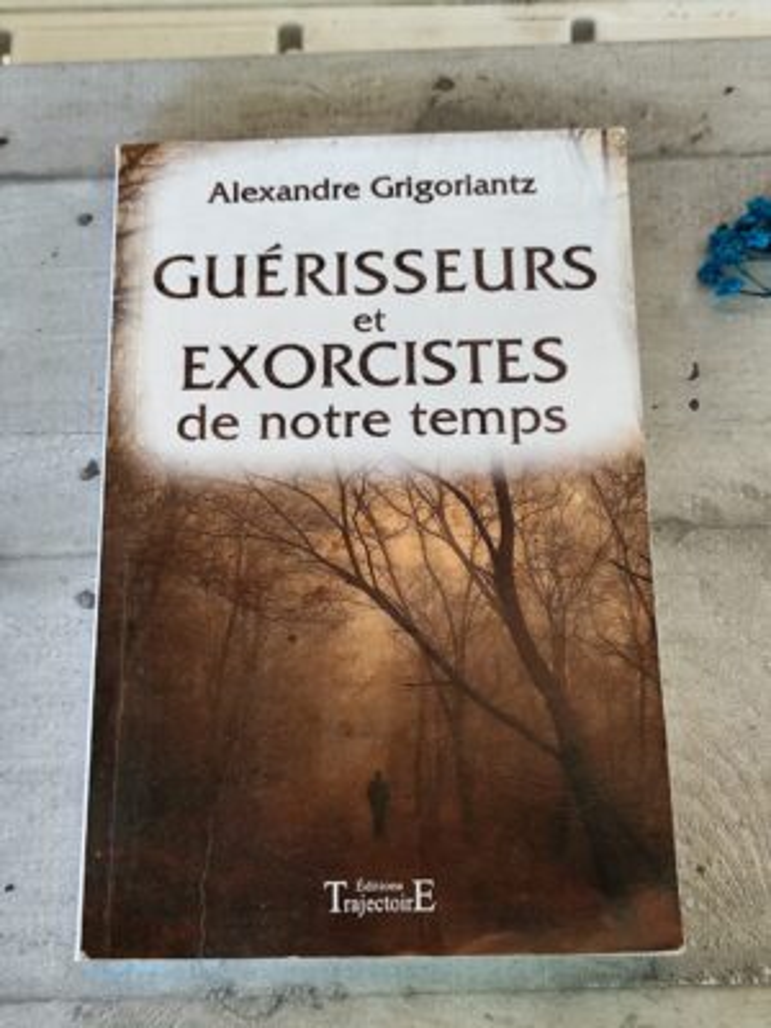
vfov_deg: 41.2
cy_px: 514
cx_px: 386
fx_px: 1366
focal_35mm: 46
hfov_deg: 31.5
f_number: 1.65
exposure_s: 1/33.3
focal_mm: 6.19
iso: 320
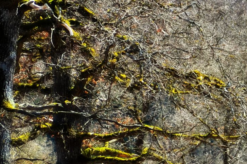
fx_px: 2460
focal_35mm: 359
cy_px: 7
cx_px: 253
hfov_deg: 5.7
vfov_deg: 3.8
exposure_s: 1/320
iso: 100
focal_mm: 85
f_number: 5
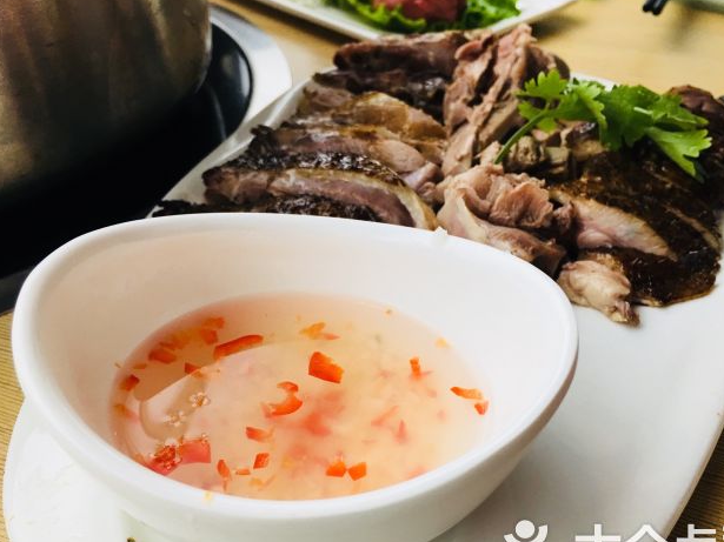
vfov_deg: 42.9
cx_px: 387
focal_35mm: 33
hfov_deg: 55.3
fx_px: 690
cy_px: 300
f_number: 2.2
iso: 32
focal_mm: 4.15
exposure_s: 1/33
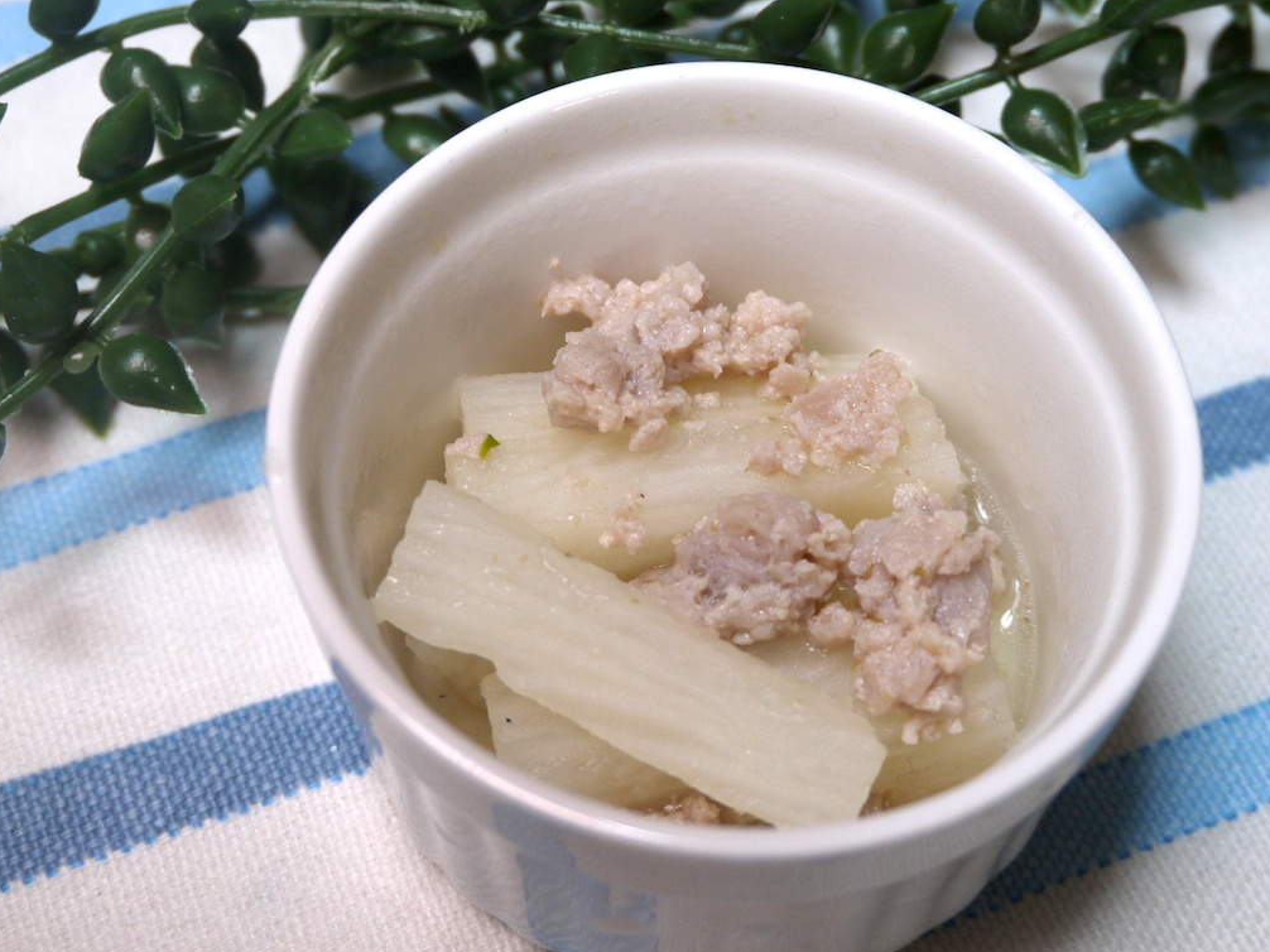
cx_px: 649
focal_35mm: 56
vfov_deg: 26.0
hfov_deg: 34.4
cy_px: 372
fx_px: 2054
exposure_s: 1/60
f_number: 4.7
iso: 250
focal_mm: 22
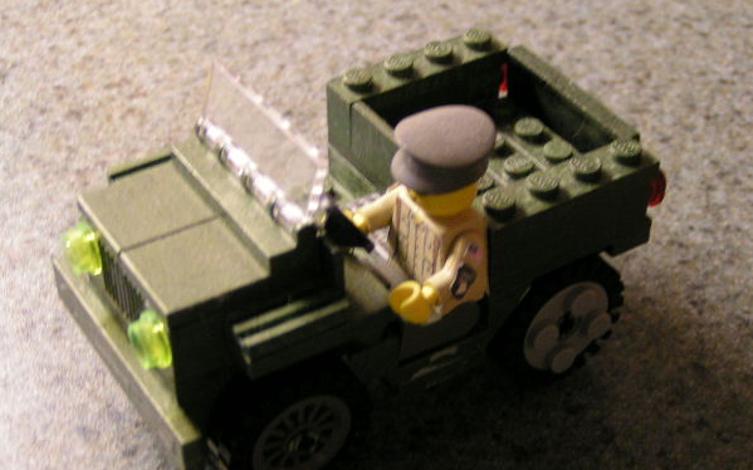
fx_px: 1395
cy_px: 268
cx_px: 383
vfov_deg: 19.1
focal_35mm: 68
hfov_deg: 30.2
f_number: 3.2
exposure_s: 1/10
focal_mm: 9.2
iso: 200
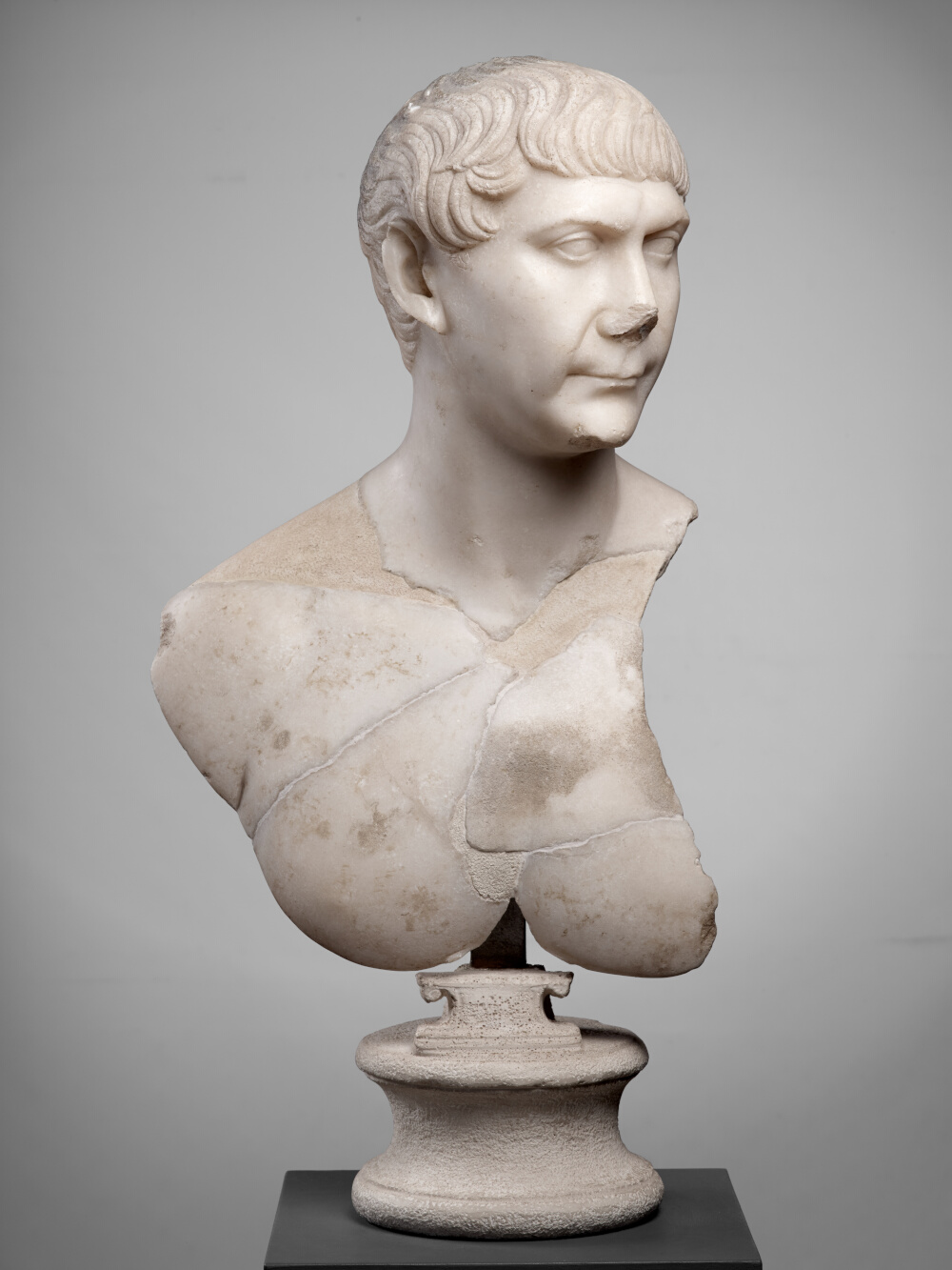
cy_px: 635
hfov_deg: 23.3
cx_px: 476
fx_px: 2310
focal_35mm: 63
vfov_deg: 30.7
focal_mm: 80
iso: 200
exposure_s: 1/125
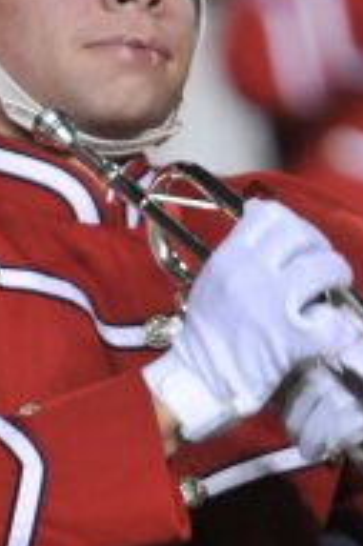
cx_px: 144
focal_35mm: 895
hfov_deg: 1.5
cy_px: 426
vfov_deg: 2.3
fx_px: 13560
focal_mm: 190
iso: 800
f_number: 2.8
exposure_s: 1/250
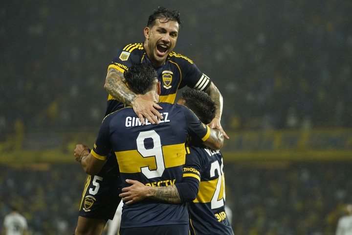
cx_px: 176
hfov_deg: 10.1
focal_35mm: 204
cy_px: 118
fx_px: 1995
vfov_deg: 6.7
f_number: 2.8
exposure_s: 1/2000
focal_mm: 136
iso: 2500
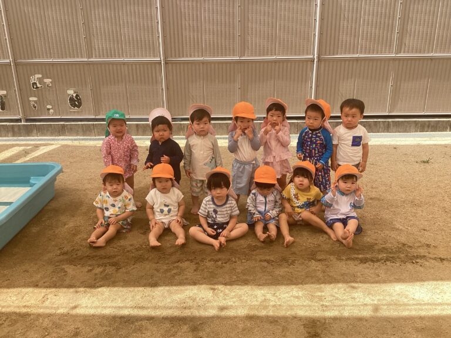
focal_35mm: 31
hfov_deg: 58.4
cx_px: 226
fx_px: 404
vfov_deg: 45.4
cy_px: 169
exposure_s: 1/390
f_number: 2.4
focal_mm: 3.3
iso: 25
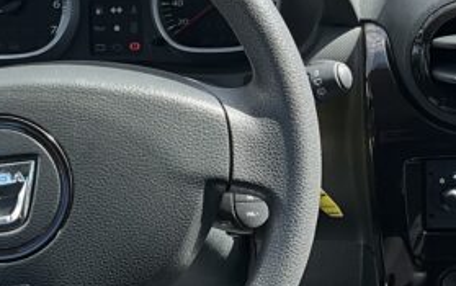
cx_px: 335
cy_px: 116
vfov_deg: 14.9
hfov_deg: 23.3
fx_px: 1095
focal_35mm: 88
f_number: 1.8
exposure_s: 1/342
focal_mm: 3
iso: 25
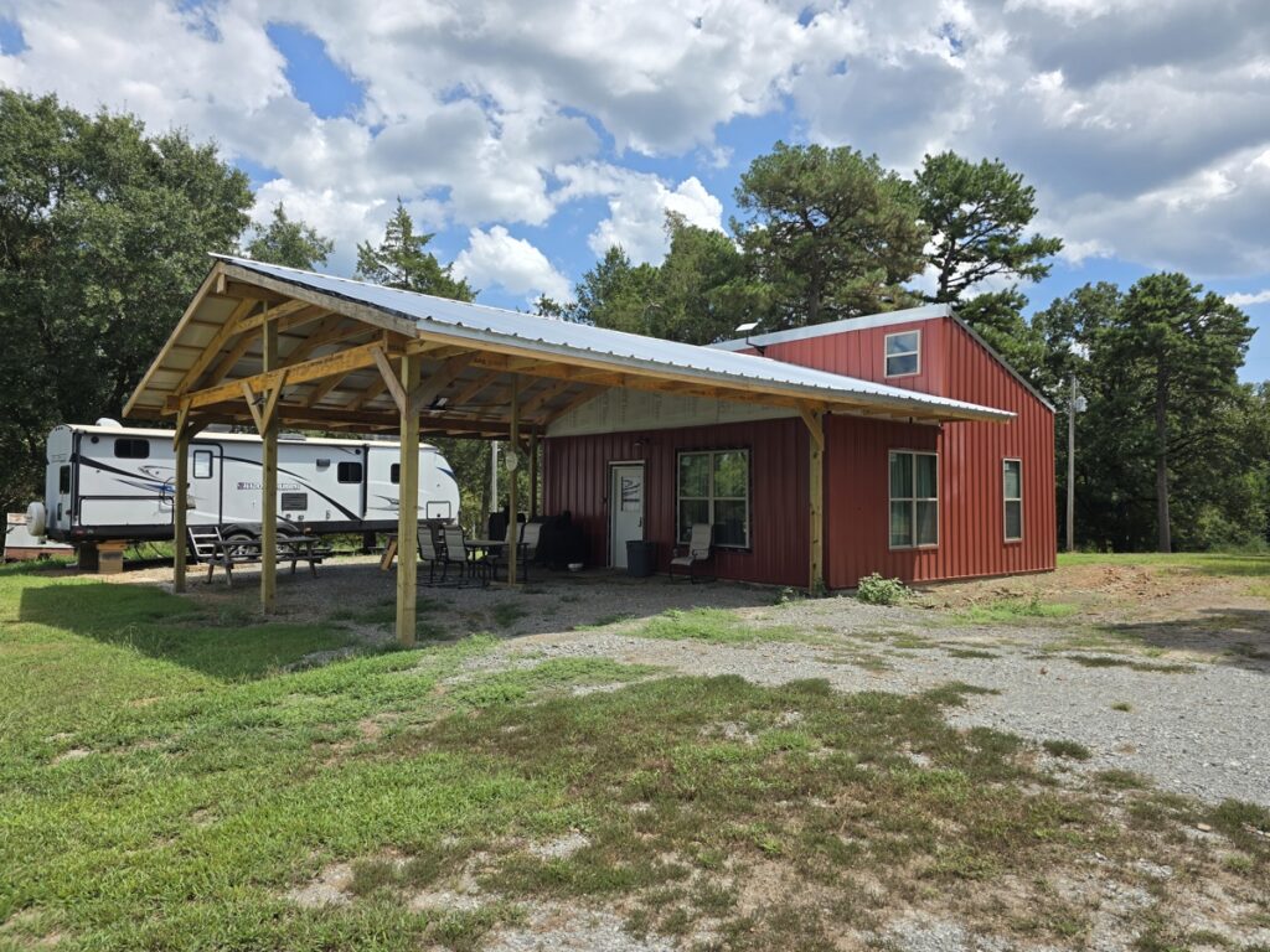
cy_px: 476
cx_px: 635
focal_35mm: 23
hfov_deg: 73.9
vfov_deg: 58.9
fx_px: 844
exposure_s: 1/748
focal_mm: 6.3
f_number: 1.7
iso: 12
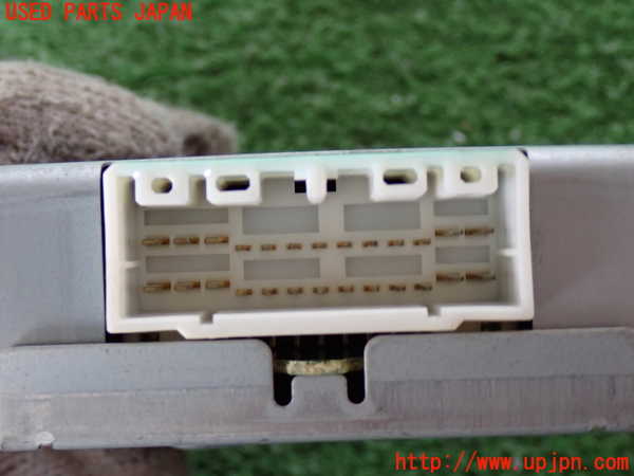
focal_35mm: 67
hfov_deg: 29.0
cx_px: 317
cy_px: 238
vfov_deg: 21.9
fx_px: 1227
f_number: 3.8
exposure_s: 1/15
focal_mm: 11.88
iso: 800
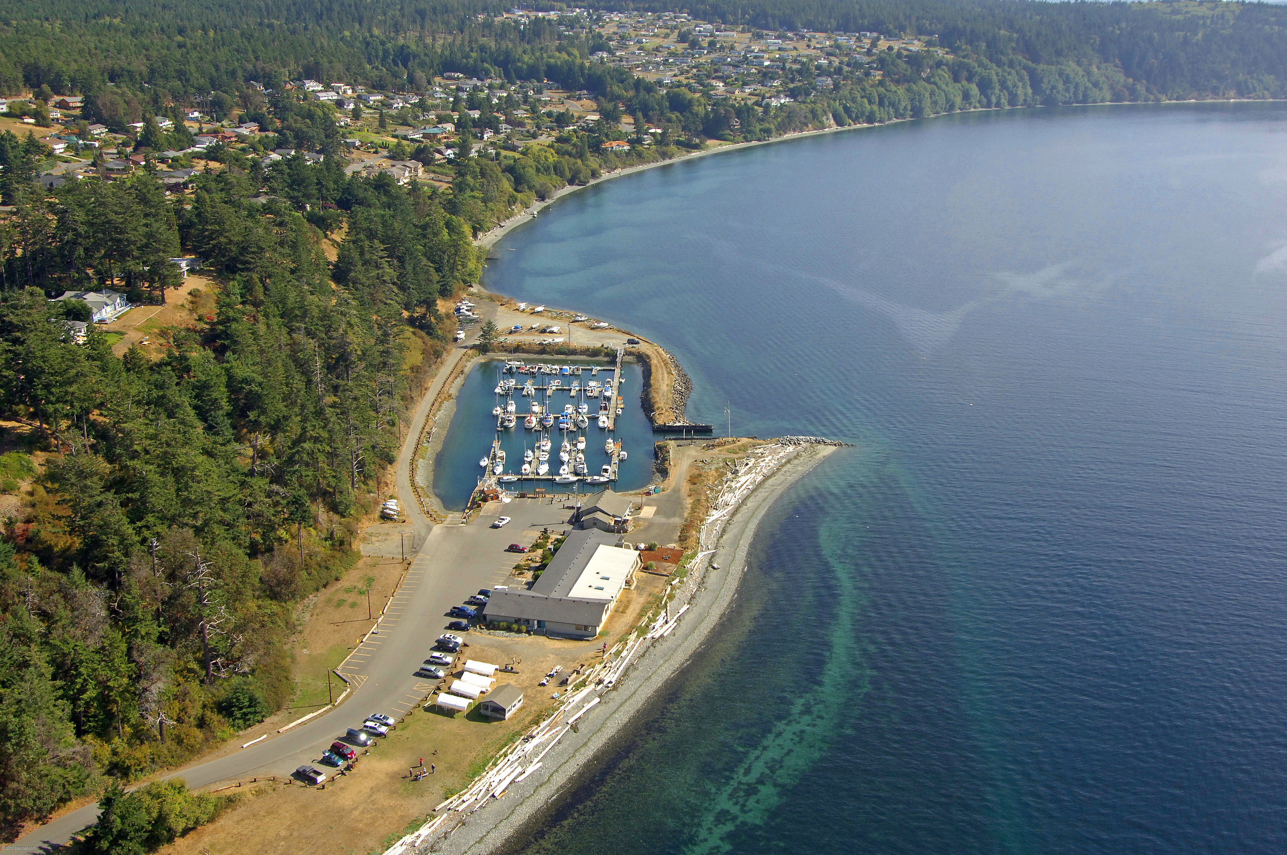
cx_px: 644
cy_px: 428
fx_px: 1285
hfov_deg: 53.2
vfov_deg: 36.8
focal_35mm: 36
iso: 400
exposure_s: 1/1000
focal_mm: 24
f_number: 5.6
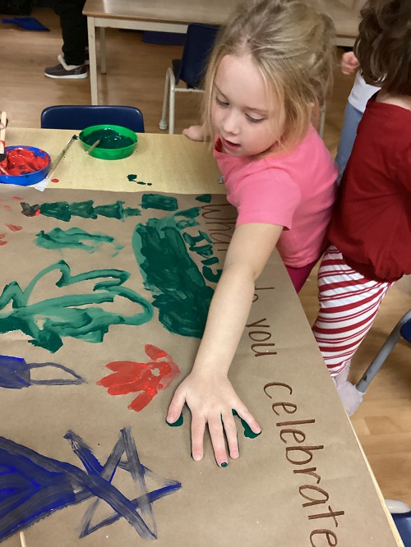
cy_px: 274
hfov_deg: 45.5
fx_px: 490
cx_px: 206
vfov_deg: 58.3
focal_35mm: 31
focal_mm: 3.3
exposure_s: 1/33
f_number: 2.4
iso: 250
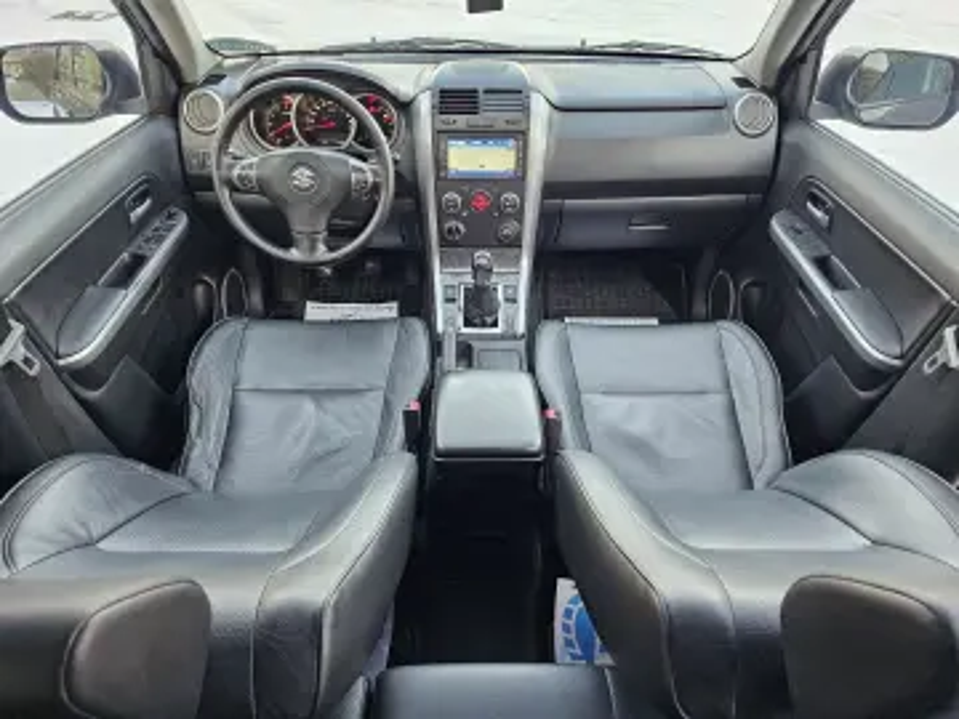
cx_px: 480
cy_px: 360
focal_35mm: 23
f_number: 1.7
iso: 400
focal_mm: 6.3
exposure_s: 1/142
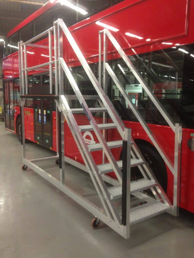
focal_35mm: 33
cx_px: 97
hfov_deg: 42.9
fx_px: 247
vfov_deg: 55.4
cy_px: 129
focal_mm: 4.13
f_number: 2.4
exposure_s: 1/20
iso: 250
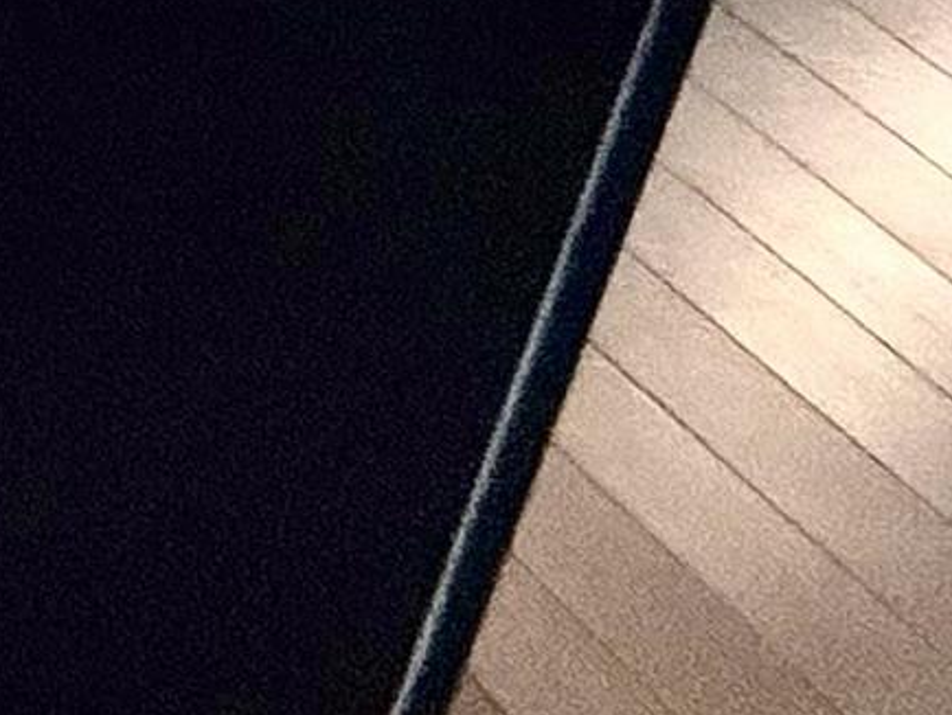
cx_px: -2137
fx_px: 2724
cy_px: -1592
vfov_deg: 10.0
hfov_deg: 10.5
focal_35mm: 99
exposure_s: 1/120
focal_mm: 2.22
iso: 160
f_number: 2.2
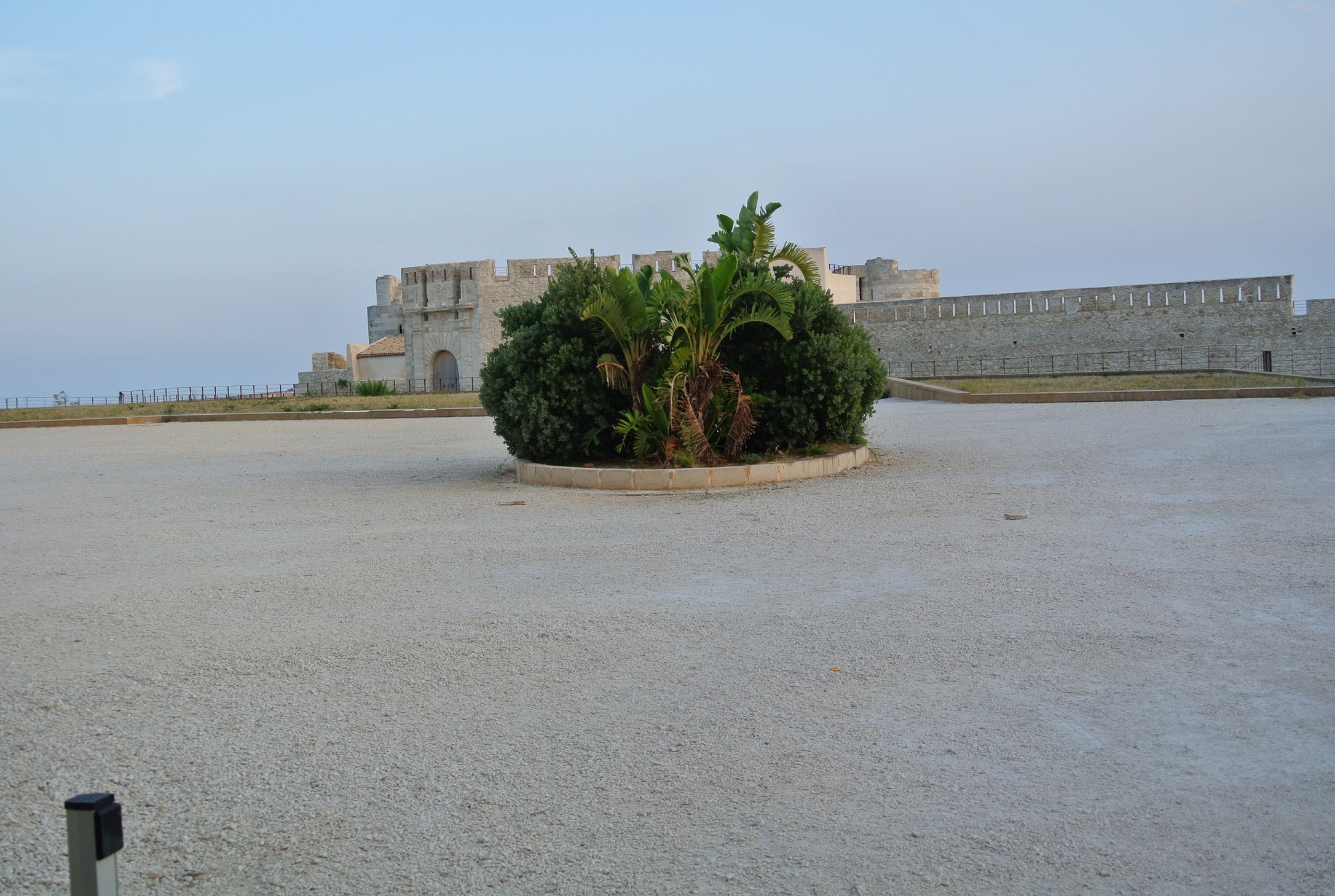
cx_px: 668
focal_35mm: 39
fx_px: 1449
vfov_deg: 34.4
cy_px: 448
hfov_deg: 49.5
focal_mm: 14.5
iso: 100
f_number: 4
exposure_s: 1/200
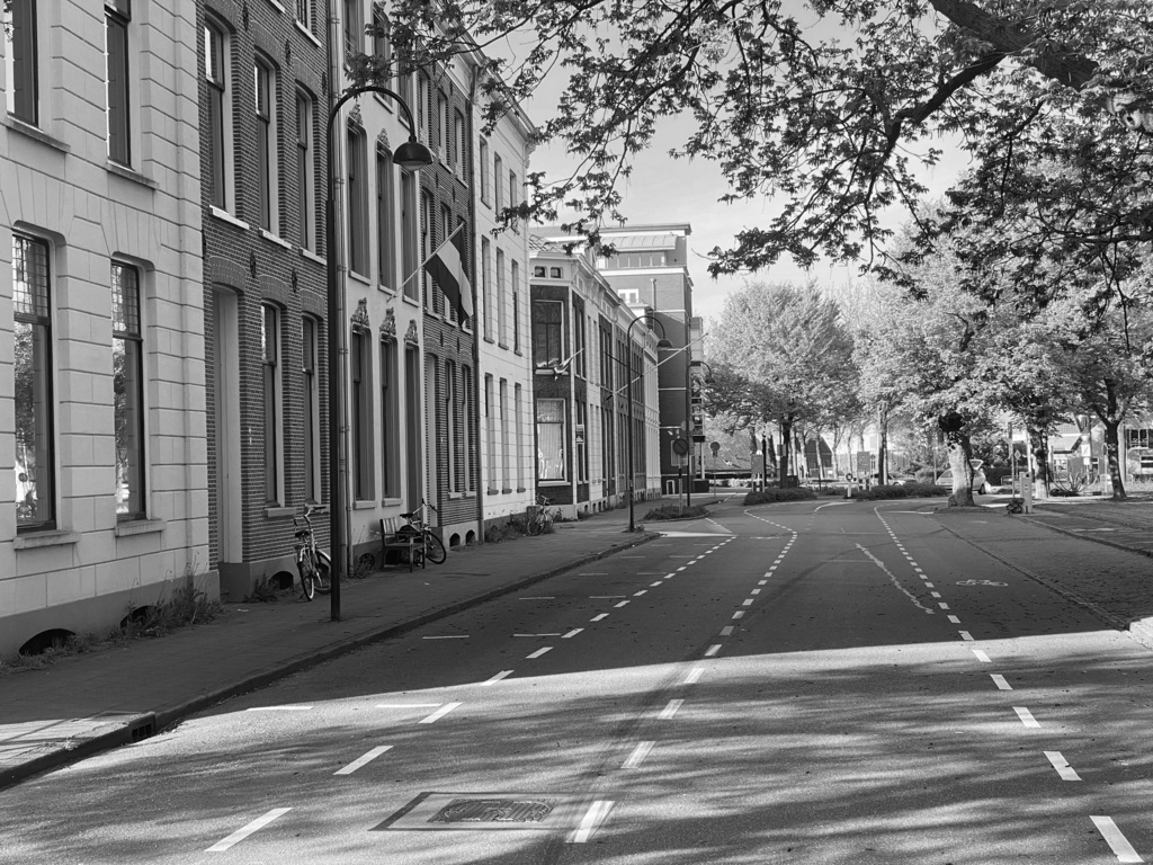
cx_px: 576
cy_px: 432
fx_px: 1732
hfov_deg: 36.8
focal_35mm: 52
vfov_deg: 28.0
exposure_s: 1/305
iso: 20
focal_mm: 6
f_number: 2
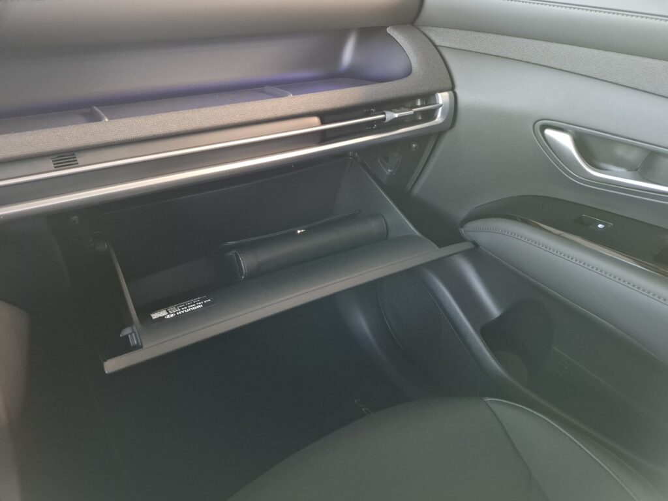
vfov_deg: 58.9
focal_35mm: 23
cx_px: 334
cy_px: 250
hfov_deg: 73.9
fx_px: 444
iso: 640
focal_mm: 5.54
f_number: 1.8
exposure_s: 1/25
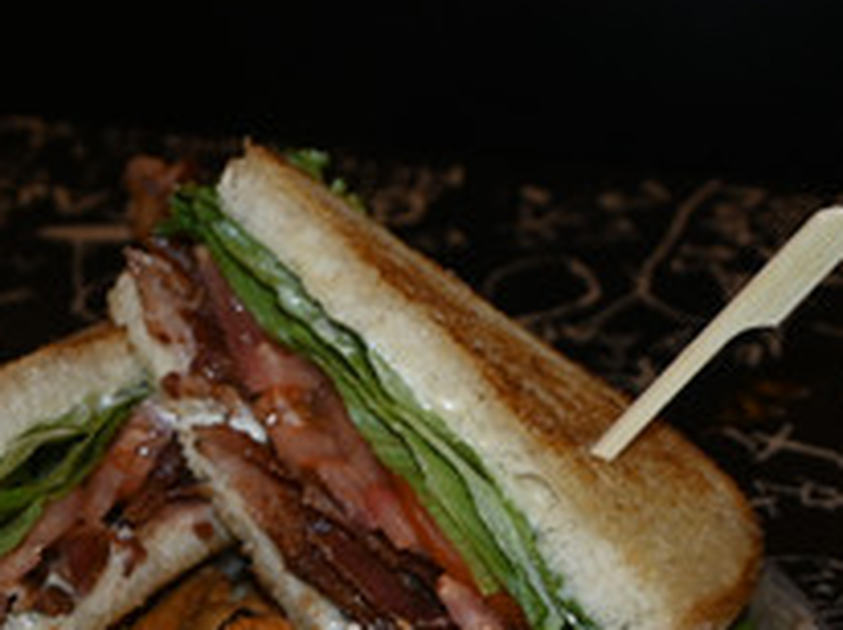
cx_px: 156
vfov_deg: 17.3
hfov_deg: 22.9
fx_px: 2043
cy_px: 567
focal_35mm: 84
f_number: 4.2
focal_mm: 24
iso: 640
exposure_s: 1/60
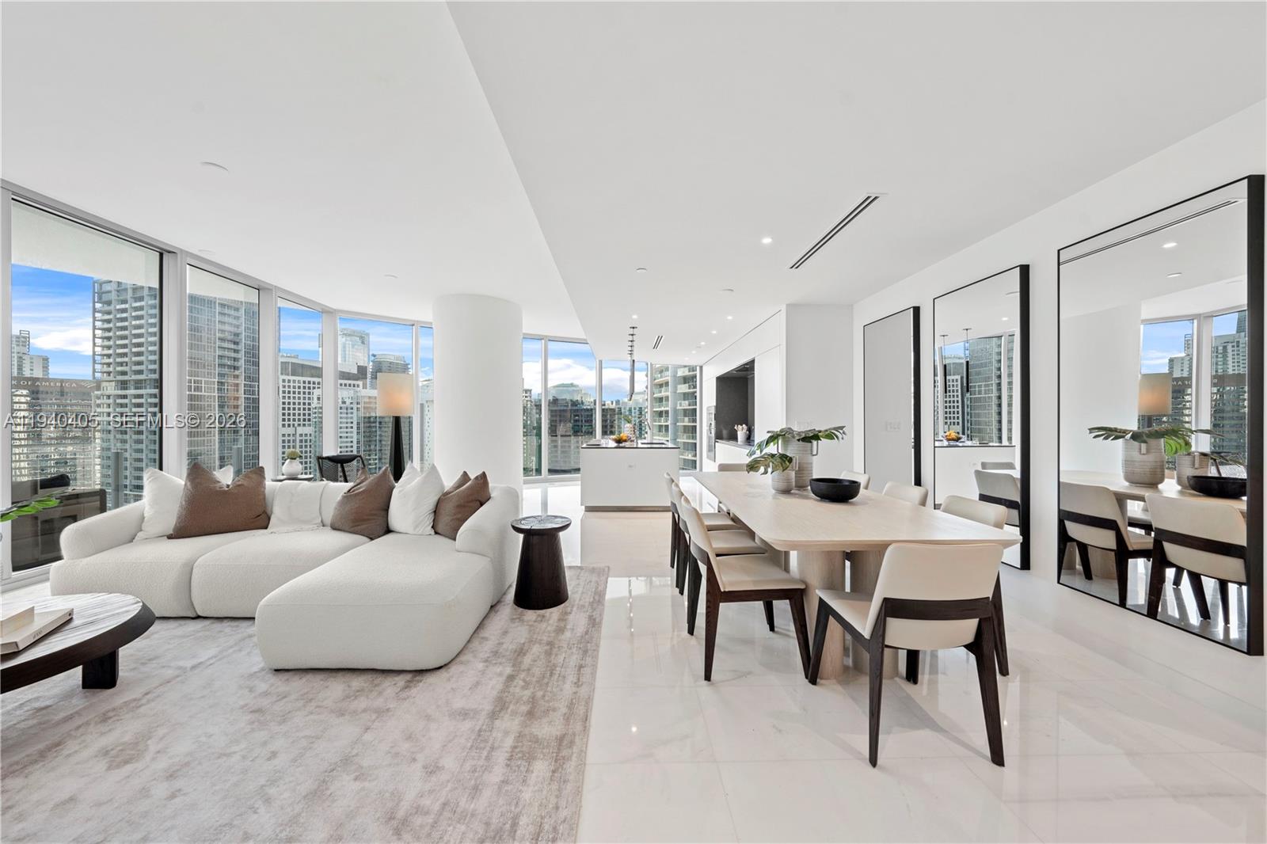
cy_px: 422
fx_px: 422
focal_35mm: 12
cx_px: 634
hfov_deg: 112.6
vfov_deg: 90.0
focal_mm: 12
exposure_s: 1/25
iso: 320
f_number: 8
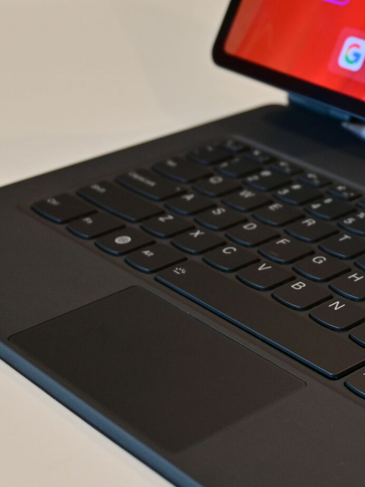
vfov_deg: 23.7
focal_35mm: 82
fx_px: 1160
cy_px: 232
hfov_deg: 17.2
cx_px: 409
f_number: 4.5
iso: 360
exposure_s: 1/40
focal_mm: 27.5
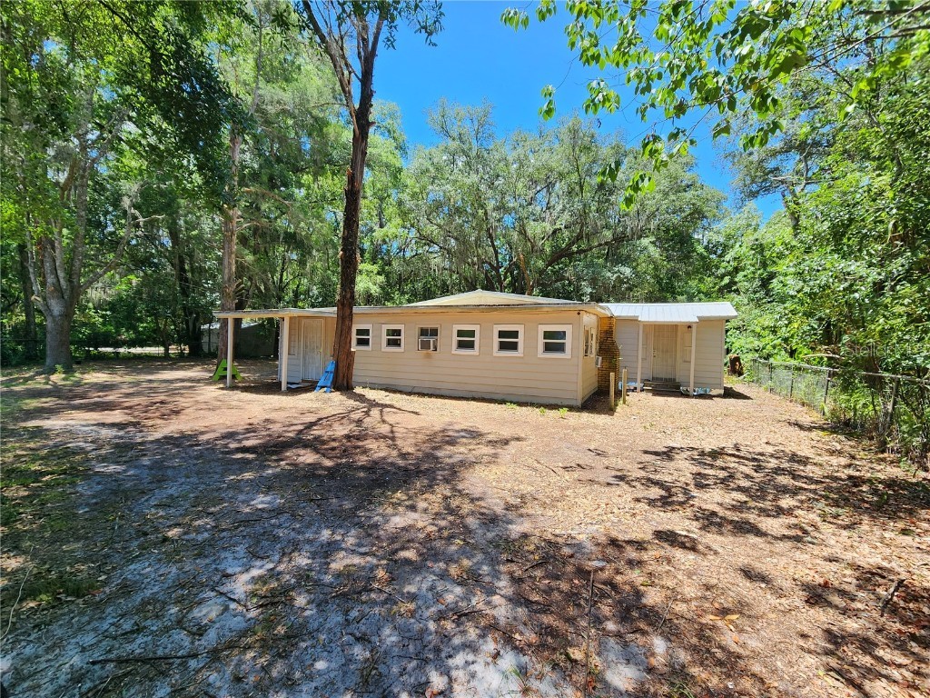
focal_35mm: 13
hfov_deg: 106.2
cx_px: 465
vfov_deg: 89.9
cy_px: 349
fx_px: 349
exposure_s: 1/599
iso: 50
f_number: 2.2
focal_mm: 2.2
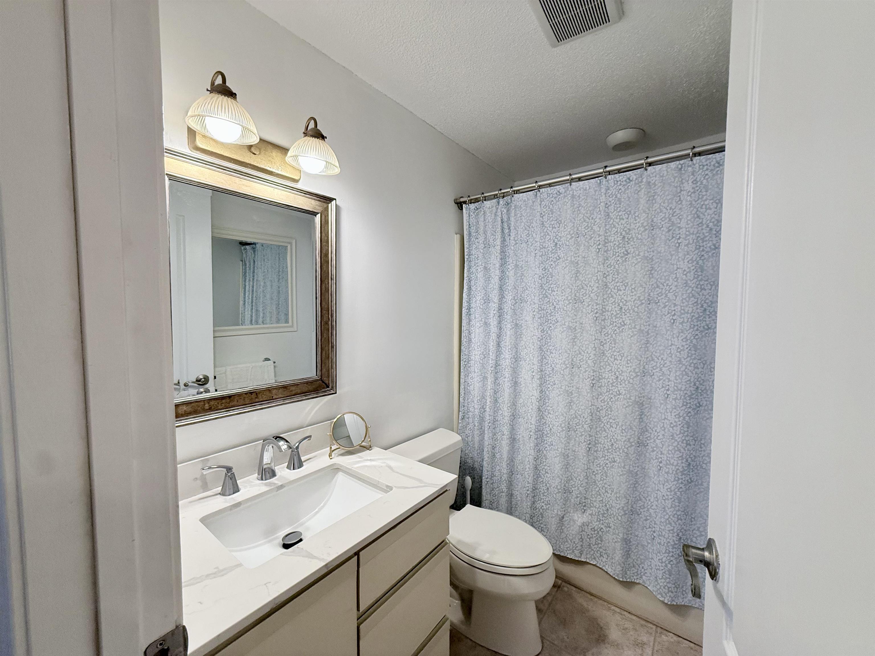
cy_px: 328
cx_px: 438
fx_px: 354
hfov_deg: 102.1
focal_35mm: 14
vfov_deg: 85.7
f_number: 2.2
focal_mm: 2.22
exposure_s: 1/120
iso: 200
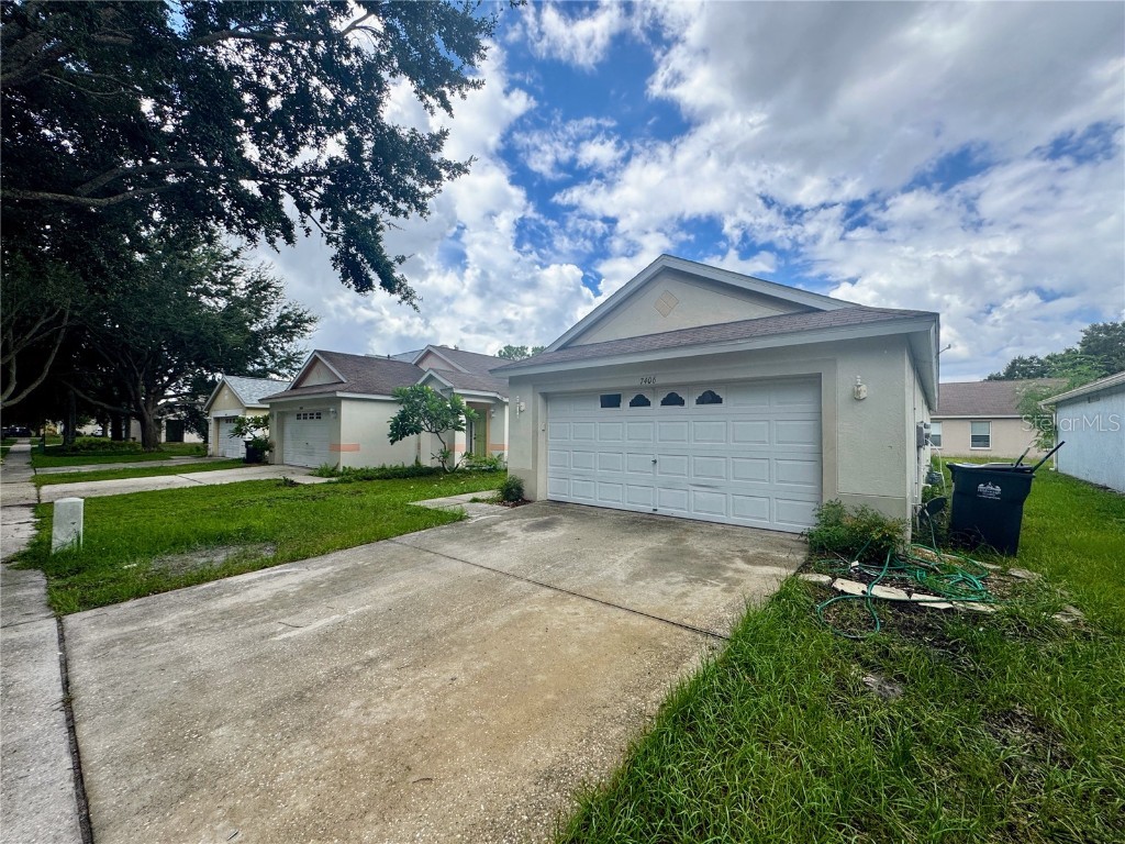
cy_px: 422
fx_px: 455
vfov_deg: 85.7
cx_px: 562
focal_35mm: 14
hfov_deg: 102.1
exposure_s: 1/1672
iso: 40
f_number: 2.2
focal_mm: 2.22
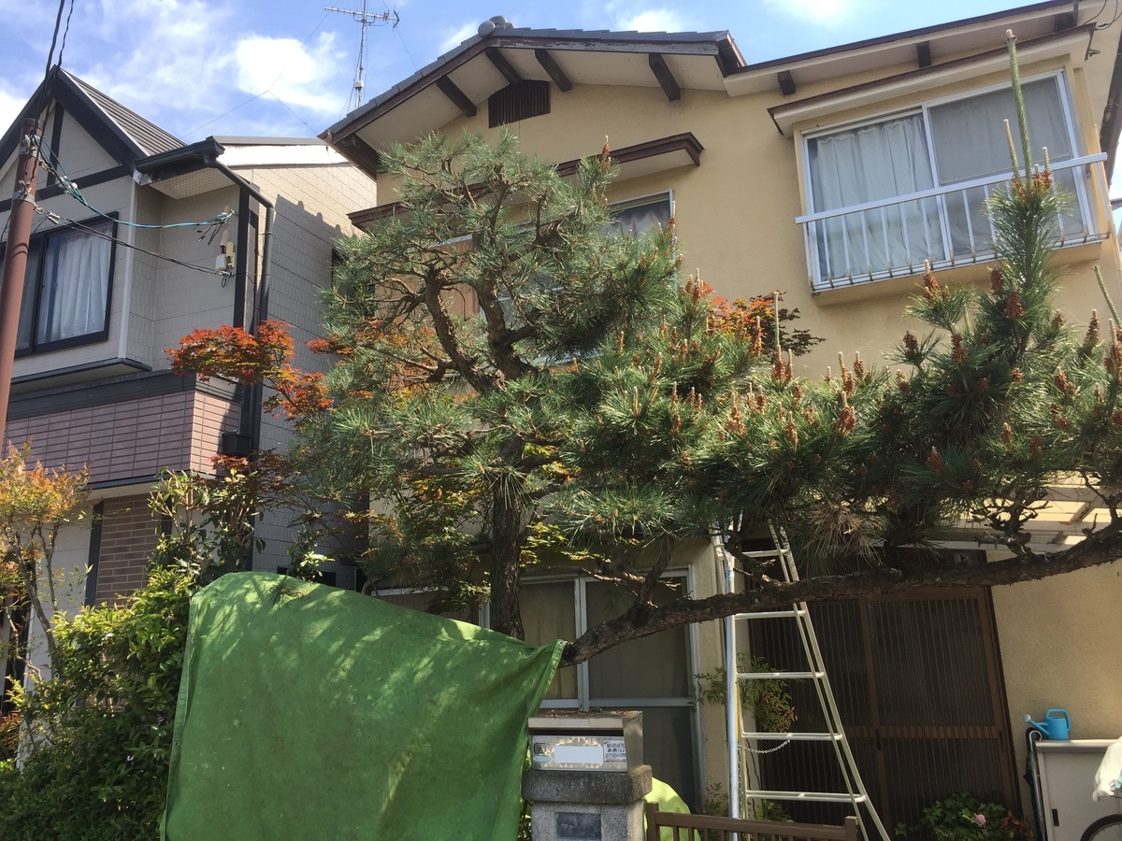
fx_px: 940
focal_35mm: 29
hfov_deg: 61.7
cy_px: 420
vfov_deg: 48.2
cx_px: 561
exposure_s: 1/746
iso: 32
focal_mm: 4.15
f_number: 2.2
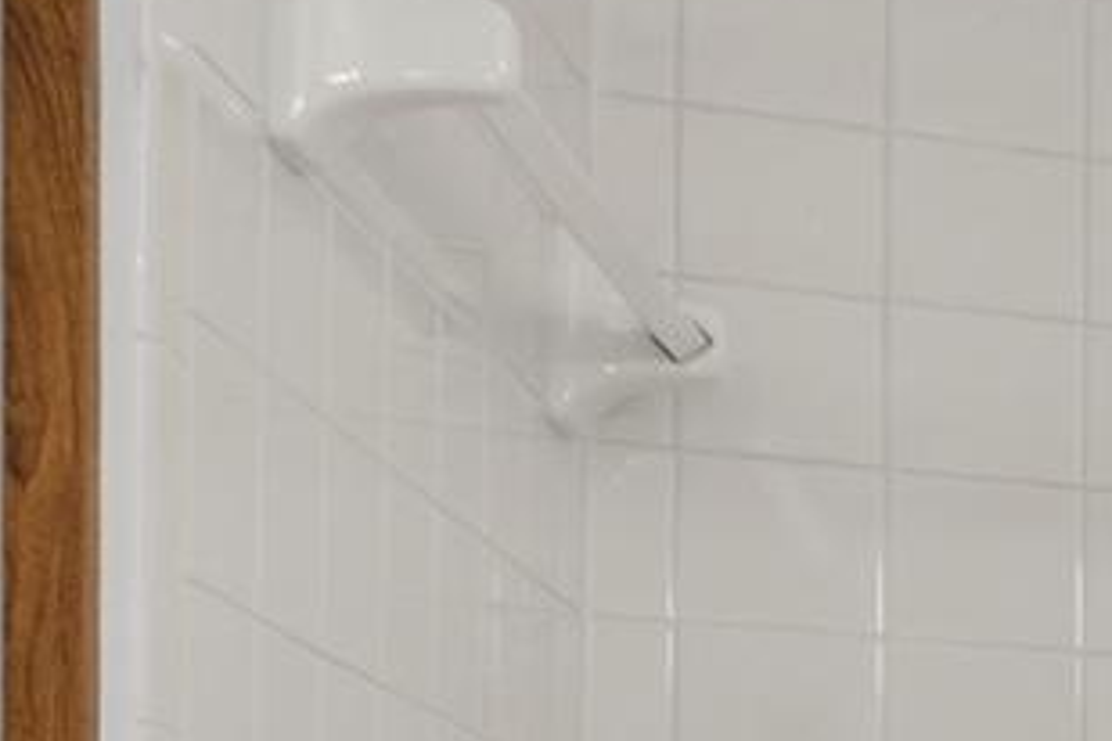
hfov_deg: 11.7
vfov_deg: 12.3
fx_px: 3274
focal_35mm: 106
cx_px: 3246
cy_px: 1138
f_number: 8
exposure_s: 1/25
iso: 800
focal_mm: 16
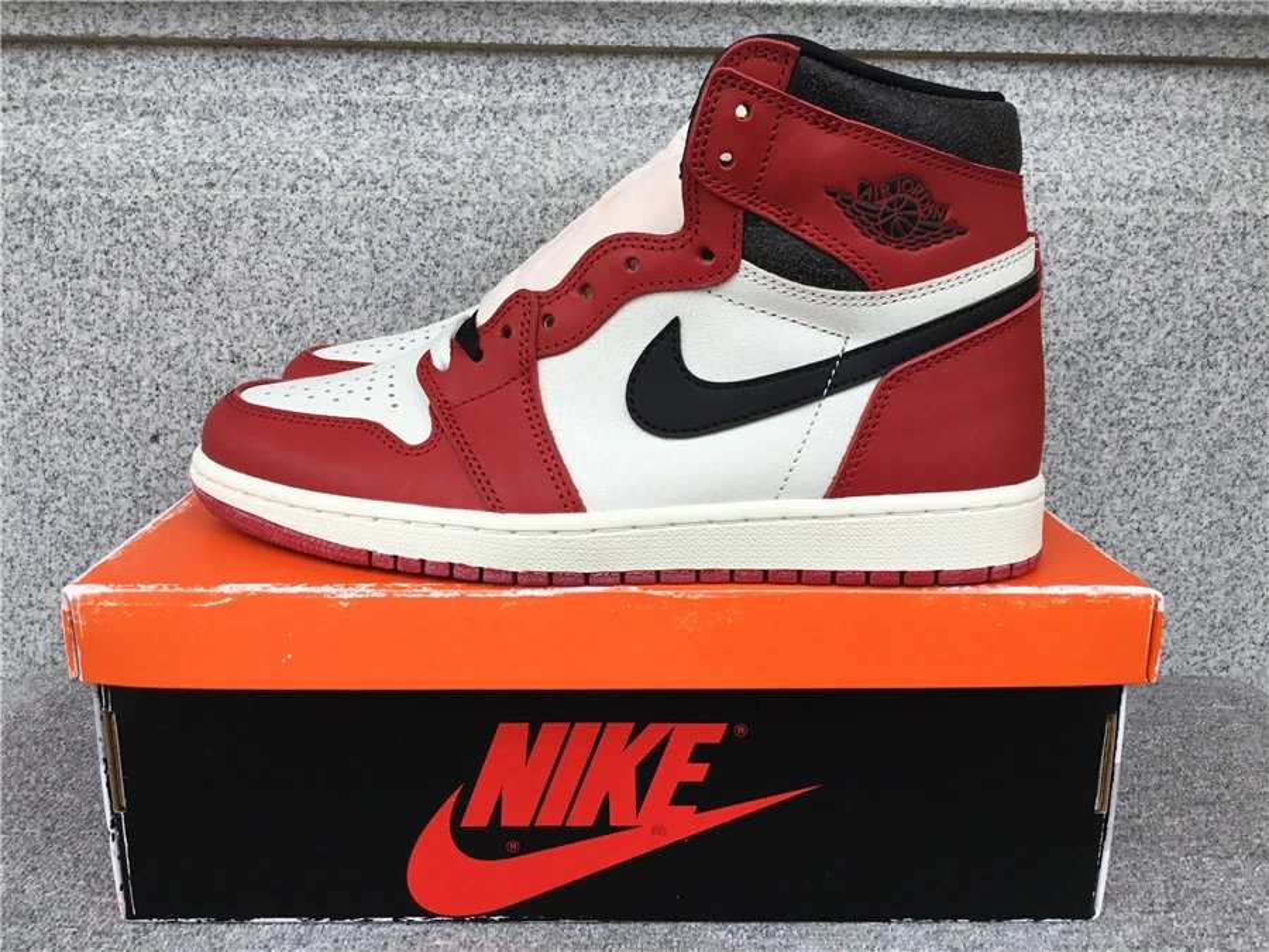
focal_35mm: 31
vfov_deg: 45.4
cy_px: 476
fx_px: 1136
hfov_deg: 58.4
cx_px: 634
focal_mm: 3.3
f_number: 2.4
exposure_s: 1/277
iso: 25
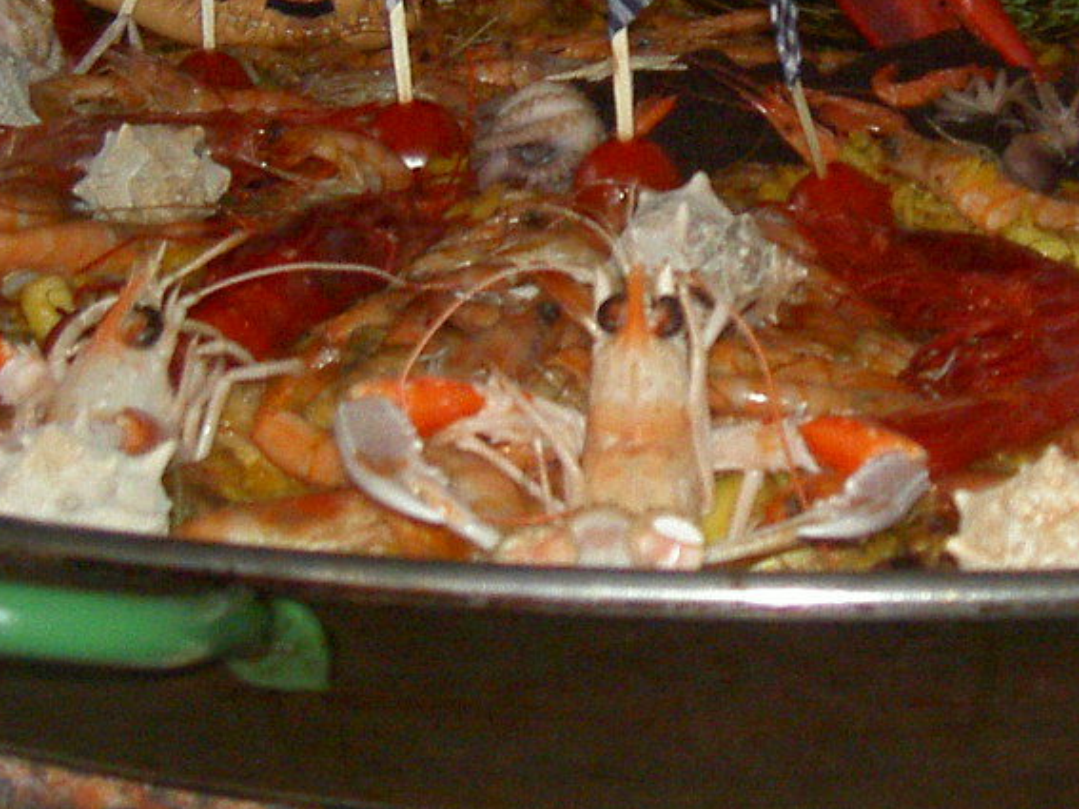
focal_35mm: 110
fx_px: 3428
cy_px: 131
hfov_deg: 17.8
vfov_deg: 13.4
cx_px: 792
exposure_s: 1/59.5
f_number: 2.8
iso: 100
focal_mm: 8
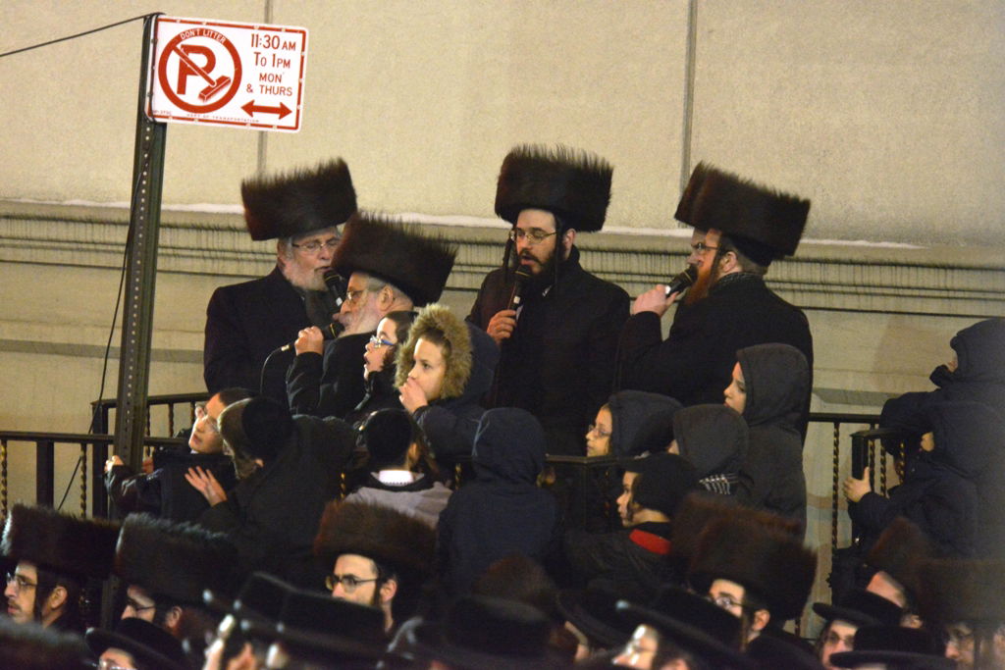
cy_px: 335
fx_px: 6700
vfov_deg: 5.7
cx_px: 502
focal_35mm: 240
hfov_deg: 8.6
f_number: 5.6
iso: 6400
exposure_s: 1/40
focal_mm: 240
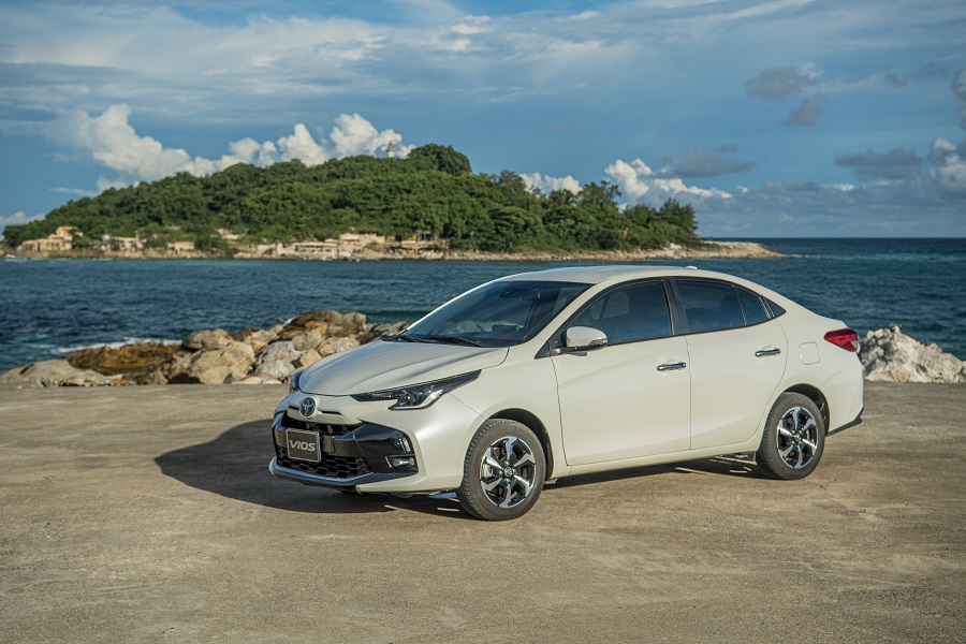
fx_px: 1610
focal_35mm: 60
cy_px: 322
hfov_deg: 33.4
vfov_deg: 22.6
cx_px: 483
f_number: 5.6
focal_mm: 60
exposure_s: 1/250
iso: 100
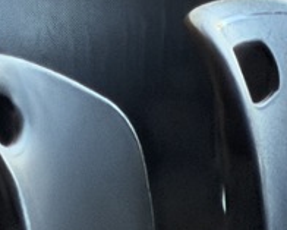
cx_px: -293
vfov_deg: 1.5
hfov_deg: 1.9
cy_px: -293
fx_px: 8660
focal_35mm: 1019
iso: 400
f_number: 2.8
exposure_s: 1/98
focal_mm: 16.89
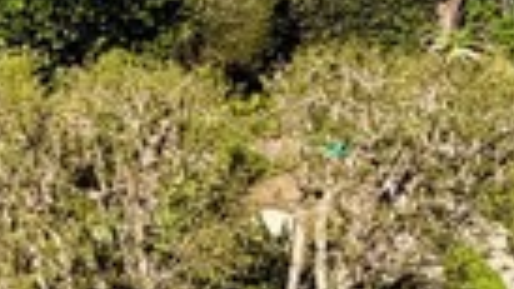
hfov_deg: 24.3
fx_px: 967
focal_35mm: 71
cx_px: -225
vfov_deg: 16.8
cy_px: 240
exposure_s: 1/770
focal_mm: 2.22
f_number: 2.2
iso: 32
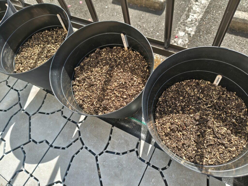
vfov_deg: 58.9
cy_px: 93
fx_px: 165
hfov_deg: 73.9
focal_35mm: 23
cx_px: 124
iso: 50
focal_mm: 5.56
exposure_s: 1/277
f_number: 1.9
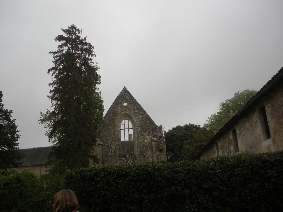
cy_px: 106
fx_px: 286
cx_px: 142
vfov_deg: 40.7
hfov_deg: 52.6
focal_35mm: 35
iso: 64
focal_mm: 6.3
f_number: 3.5
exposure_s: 1/344
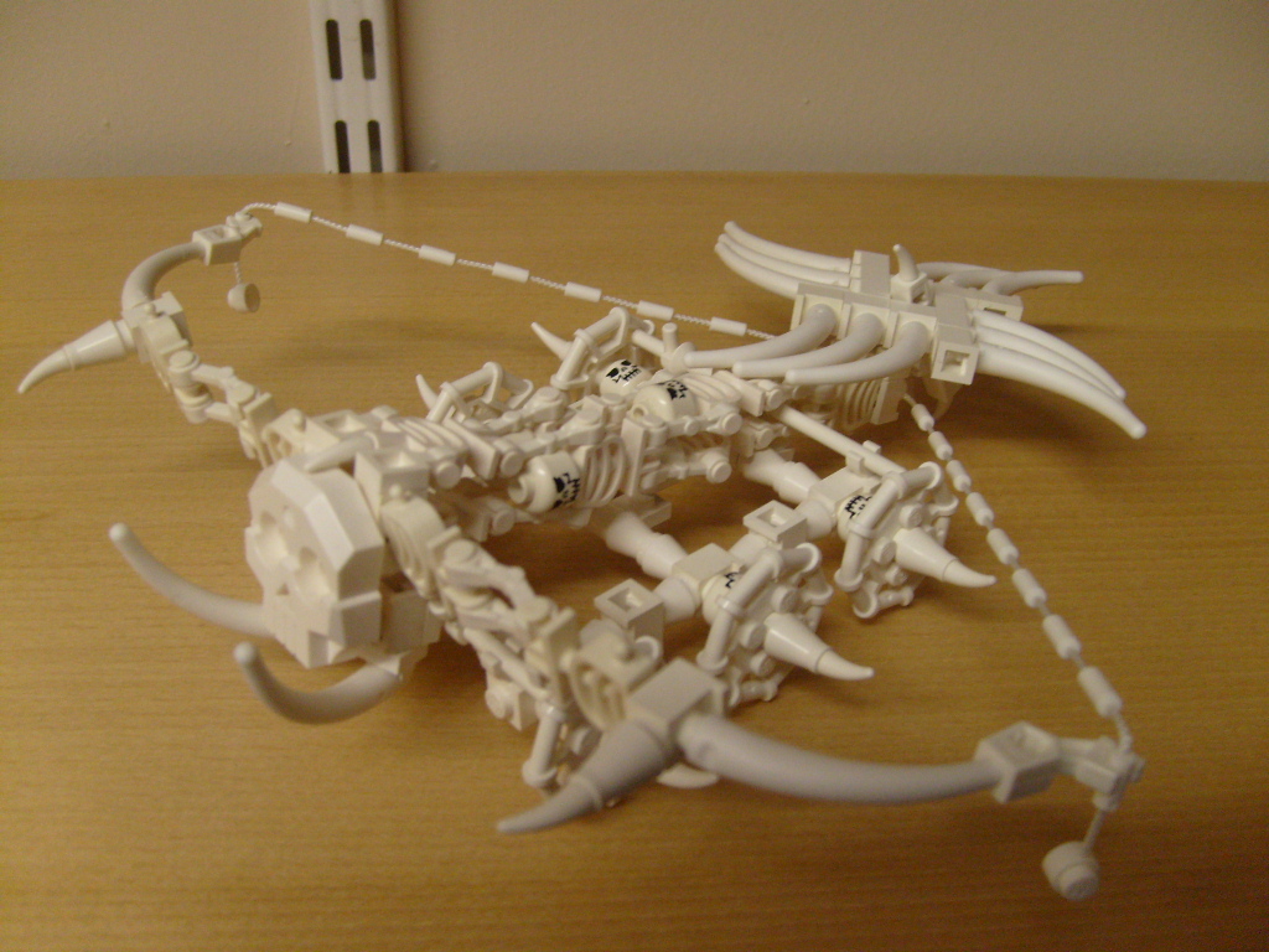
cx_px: 634
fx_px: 1283
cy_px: 476
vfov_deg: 40.7
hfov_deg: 52.6
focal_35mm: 35
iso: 200
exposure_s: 1/30
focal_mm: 5.8
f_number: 2.8
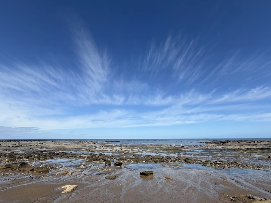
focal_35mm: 15
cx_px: 142
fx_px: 117
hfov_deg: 98.1
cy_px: 105
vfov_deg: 81.7
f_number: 2.2
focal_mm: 2.22
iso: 50
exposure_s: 1/3663
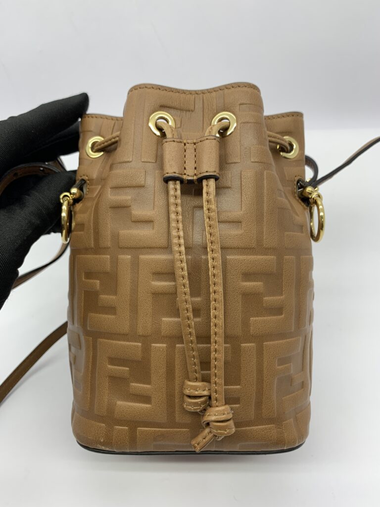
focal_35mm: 26
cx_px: 190
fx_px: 381
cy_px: 254
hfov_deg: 53.1
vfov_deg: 67.3
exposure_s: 1/100
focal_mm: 4.25
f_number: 1.8
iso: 32
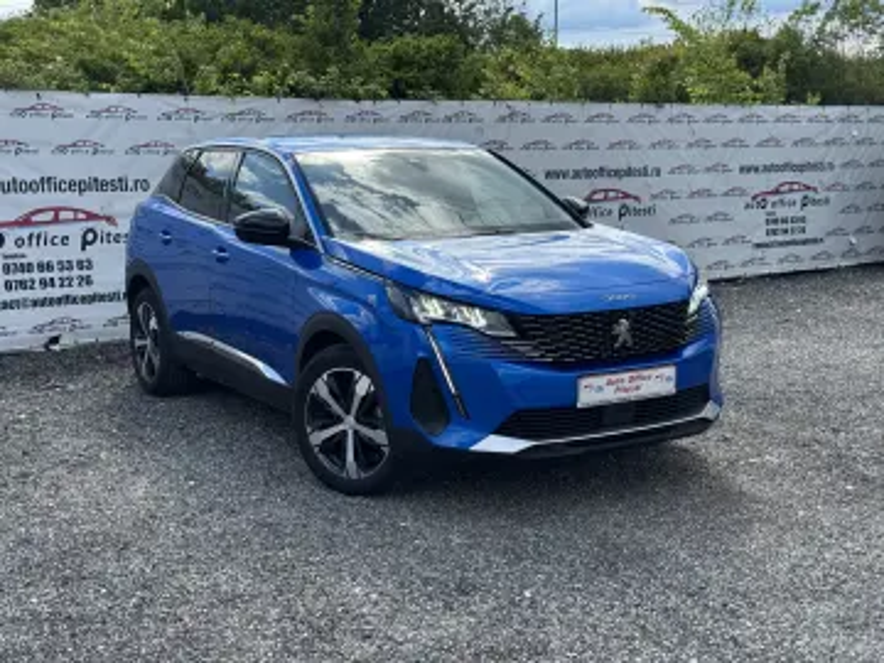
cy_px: 332
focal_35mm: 48
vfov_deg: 30.3
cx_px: 442
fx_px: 1226
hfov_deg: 39.7
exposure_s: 1/2179
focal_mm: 6.76
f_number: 1.78
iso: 64
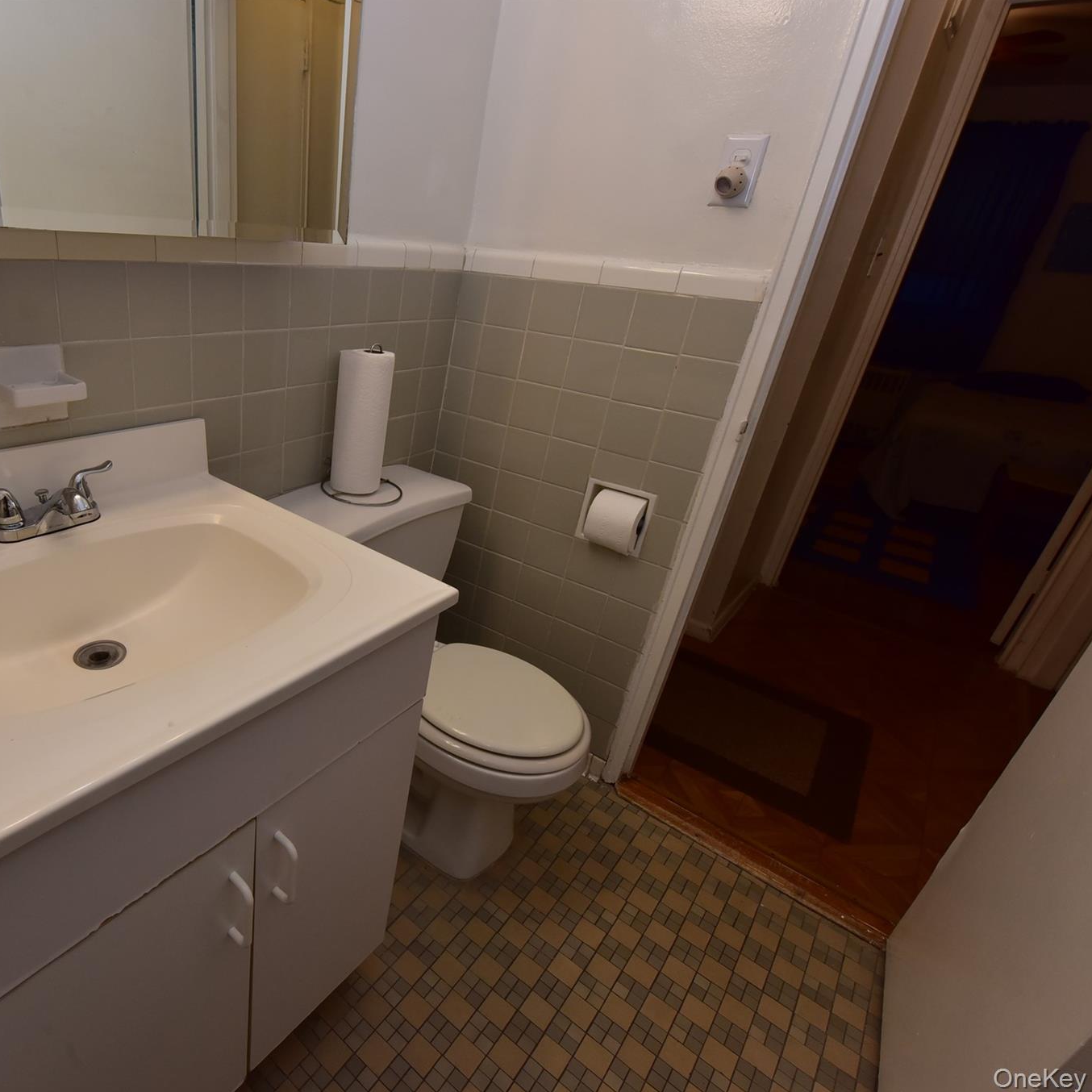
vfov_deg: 80.7
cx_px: 331
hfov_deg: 77.1
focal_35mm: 18
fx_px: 642
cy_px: 547
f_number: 11
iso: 800
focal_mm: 14
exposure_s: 1/125
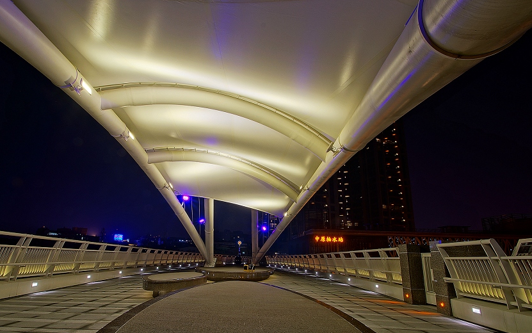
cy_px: 198
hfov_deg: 90.7
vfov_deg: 64.5
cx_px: 236
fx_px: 261
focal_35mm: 18
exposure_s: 4
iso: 100
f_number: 14
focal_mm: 10
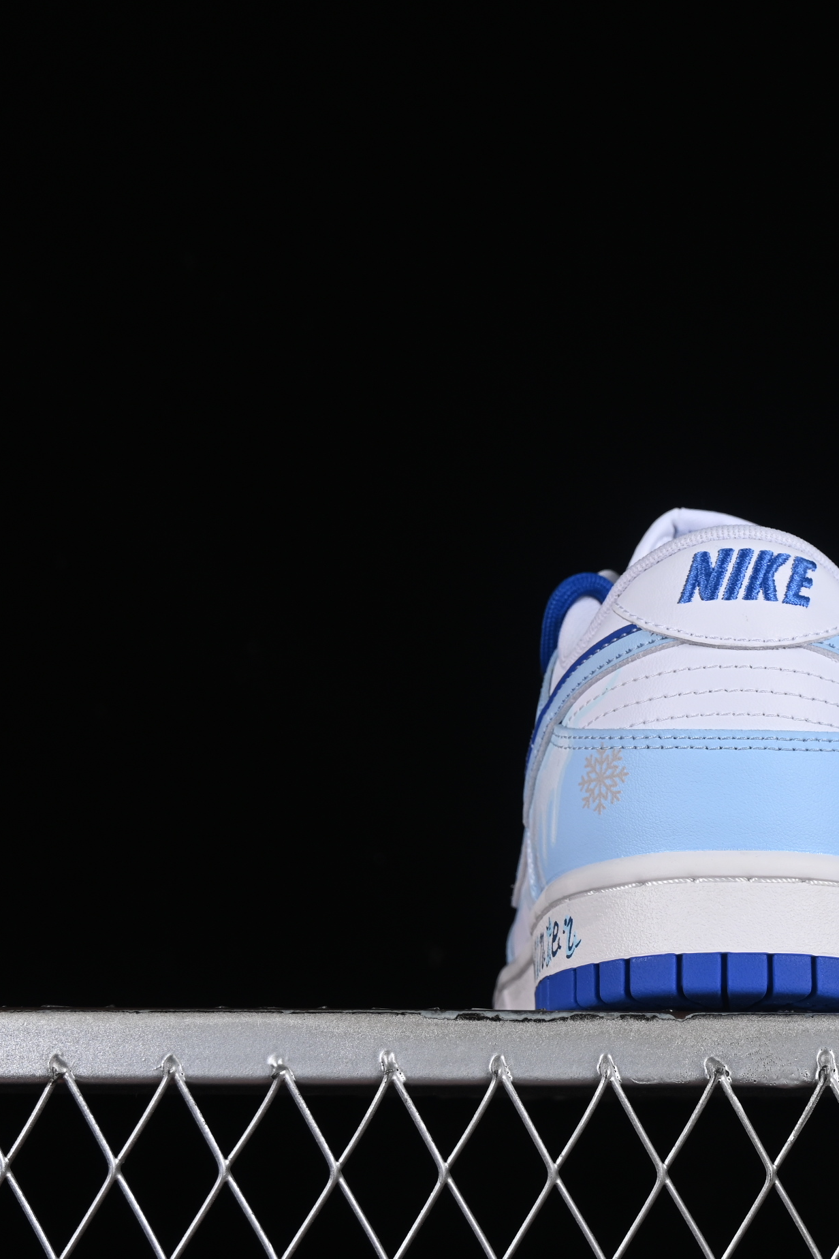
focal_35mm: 113
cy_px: 628
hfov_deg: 11.9
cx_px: 906
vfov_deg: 18.1
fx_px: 3950
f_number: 8
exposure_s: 1/80
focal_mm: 50
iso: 160
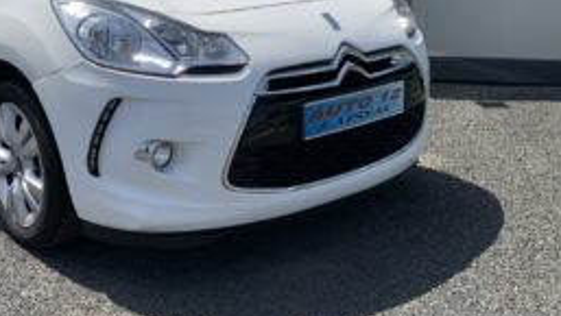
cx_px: 156
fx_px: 685
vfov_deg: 25.5
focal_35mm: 46
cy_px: 60
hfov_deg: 43.4
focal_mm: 3
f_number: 1.8
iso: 20
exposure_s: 1/2538
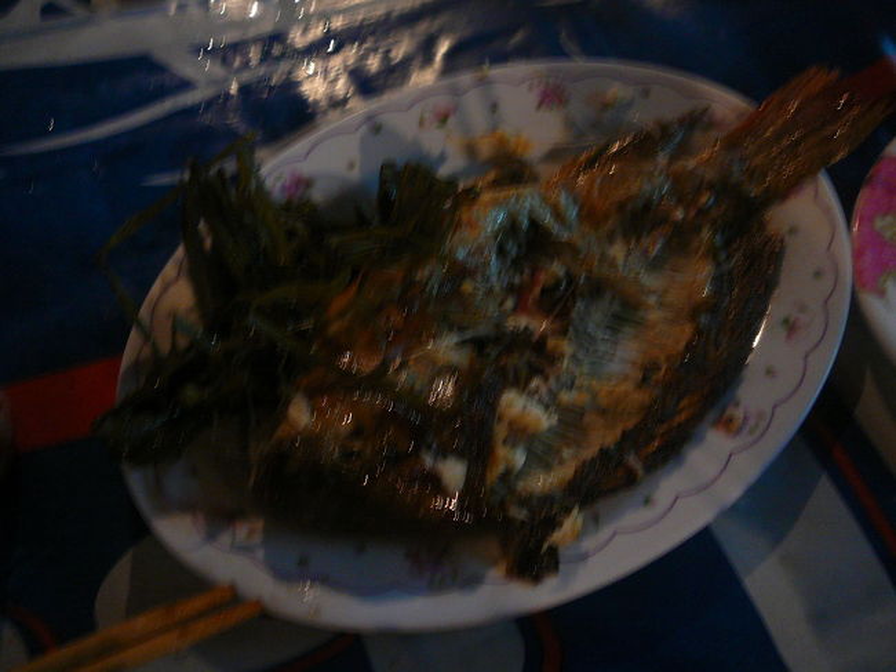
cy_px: 336
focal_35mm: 35
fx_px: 906
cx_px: 448
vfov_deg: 40.7
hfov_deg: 52.6
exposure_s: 1/8
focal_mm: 5.2
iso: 200
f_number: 2.8
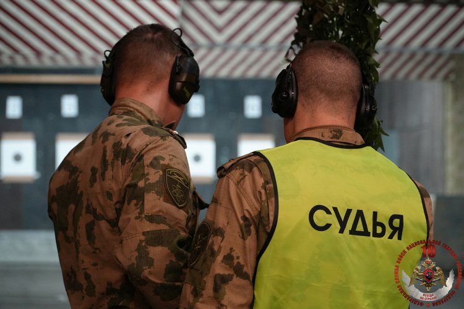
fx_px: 1489
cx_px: 232
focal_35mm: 116
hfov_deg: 17.7
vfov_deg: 11.9
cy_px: 154
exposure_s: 1/160
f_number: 4
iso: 2500
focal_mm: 77
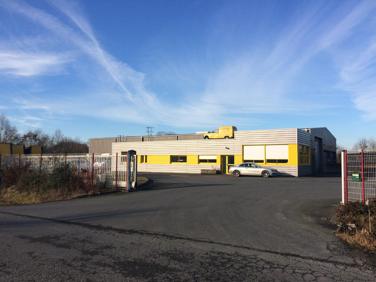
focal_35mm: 29
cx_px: 188
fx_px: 315
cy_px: 141
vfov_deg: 48.2
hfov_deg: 61.7
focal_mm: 4.15
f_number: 2.2
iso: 32
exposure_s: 1/2053
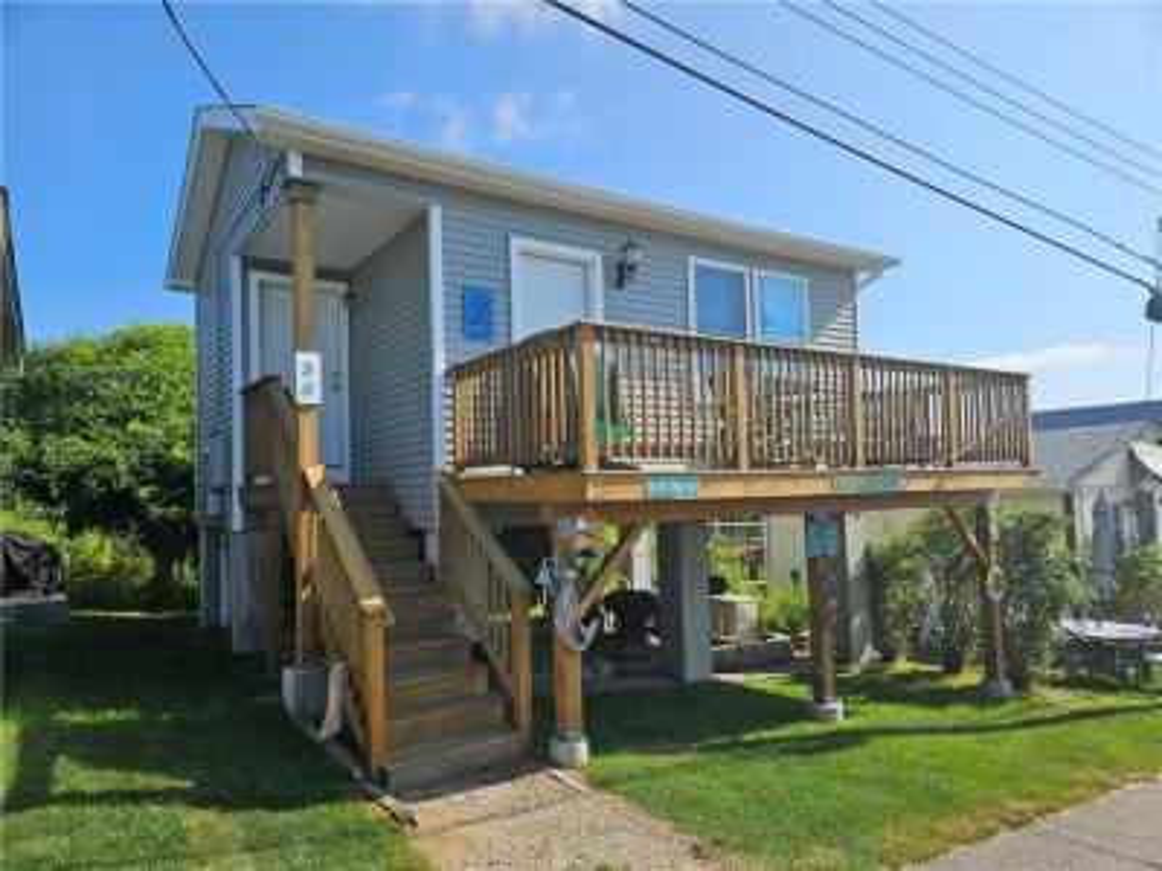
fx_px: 772
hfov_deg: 73.9
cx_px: 581
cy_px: 436
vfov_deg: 58.9
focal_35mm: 23
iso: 25
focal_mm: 5.4
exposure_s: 1/1834
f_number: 1.8
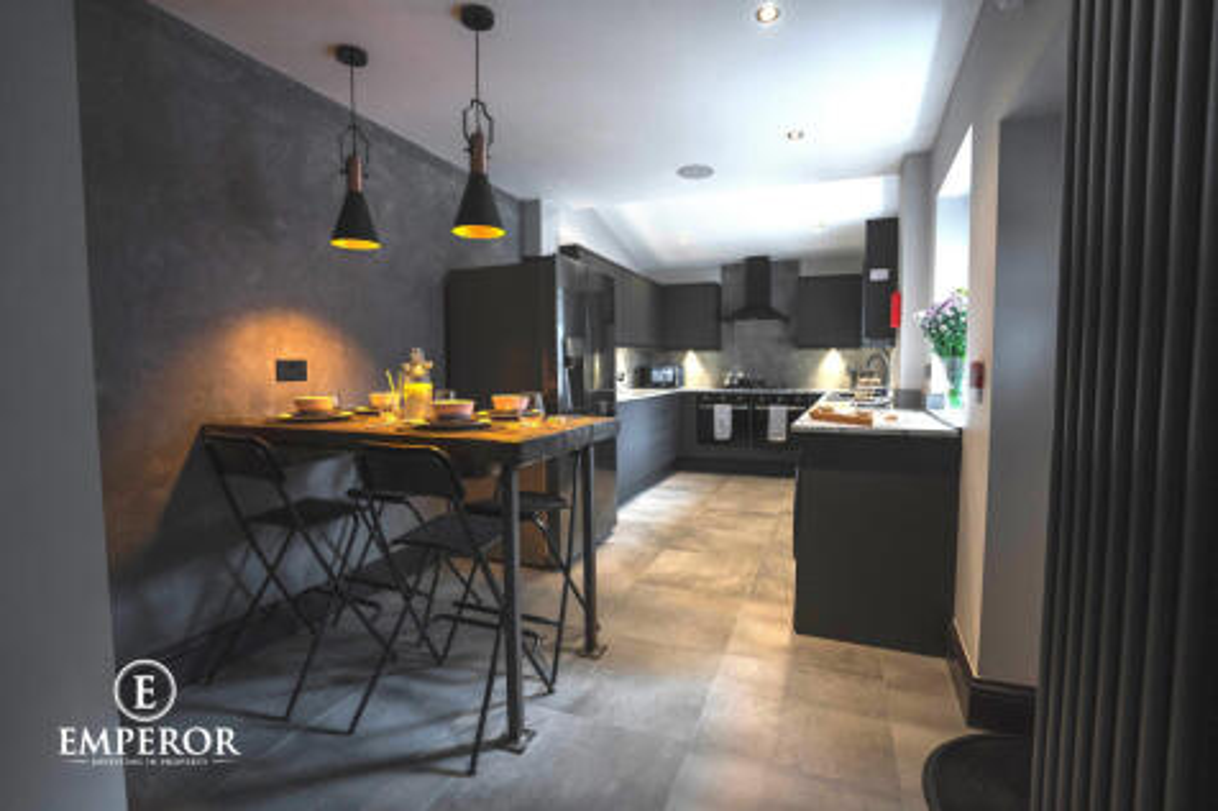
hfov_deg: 96.8
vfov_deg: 73.7
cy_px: 406
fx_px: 541
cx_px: 609
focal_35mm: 16
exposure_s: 1/100
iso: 1600
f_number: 4
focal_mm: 16
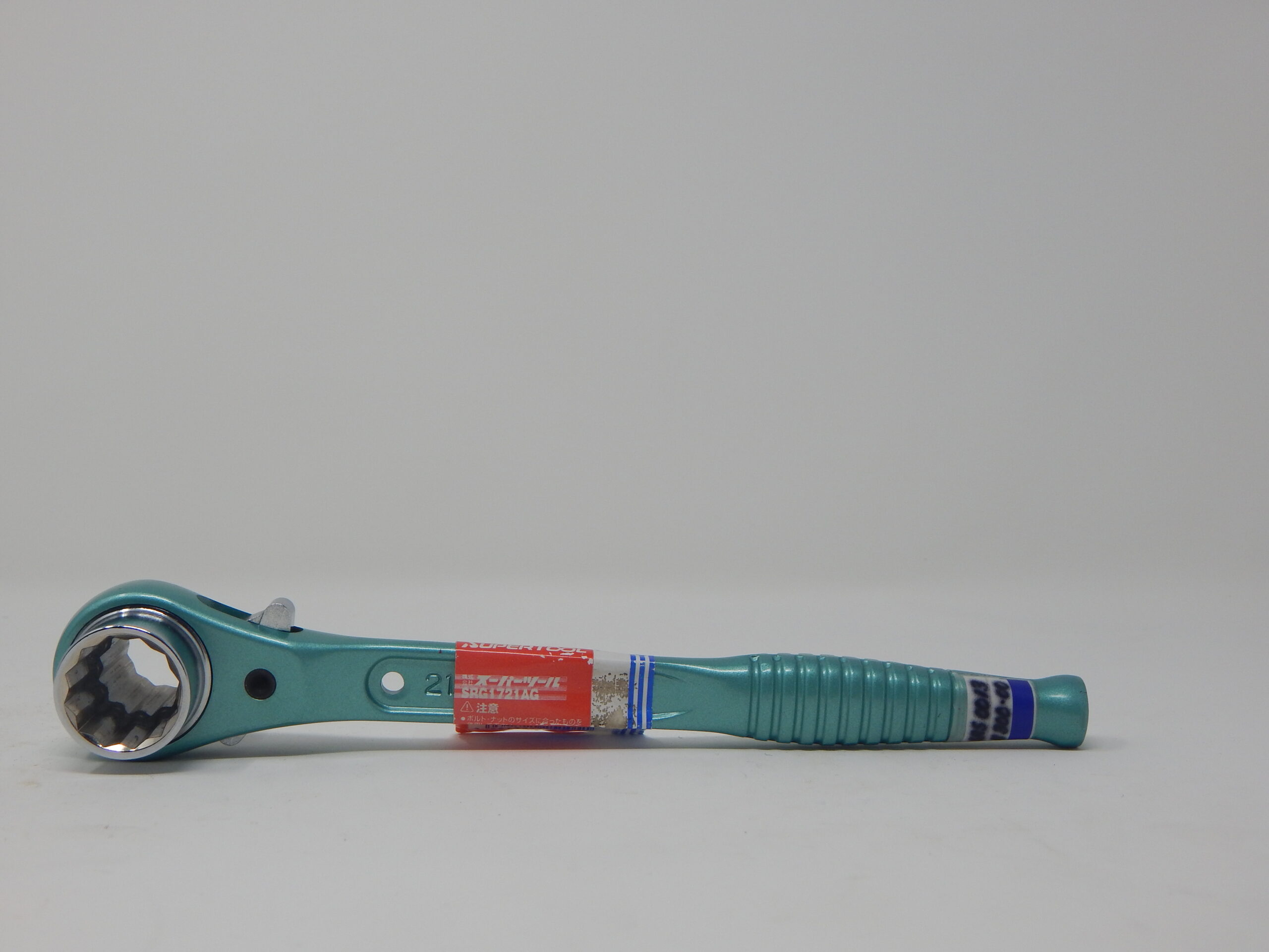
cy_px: 476
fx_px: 1980
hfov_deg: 35.5
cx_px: 634
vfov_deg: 27.0
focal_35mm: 54
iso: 125
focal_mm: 9.7
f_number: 3.8
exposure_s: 1/125
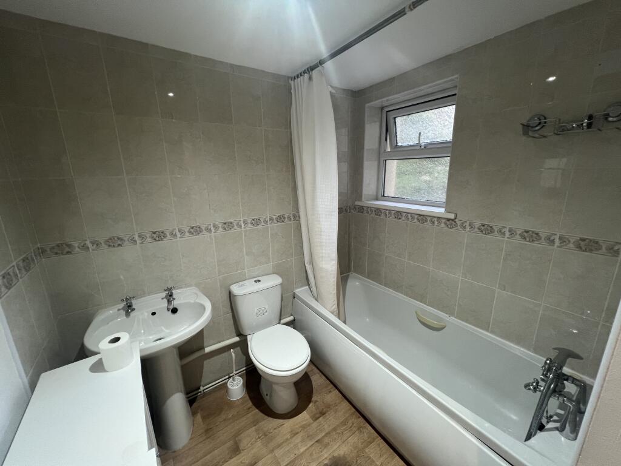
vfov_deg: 89.9
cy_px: 233
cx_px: 310
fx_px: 233
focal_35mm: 13
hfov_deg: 106.2
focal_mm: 1.57
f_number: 1.8
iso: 125
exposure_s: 1/50
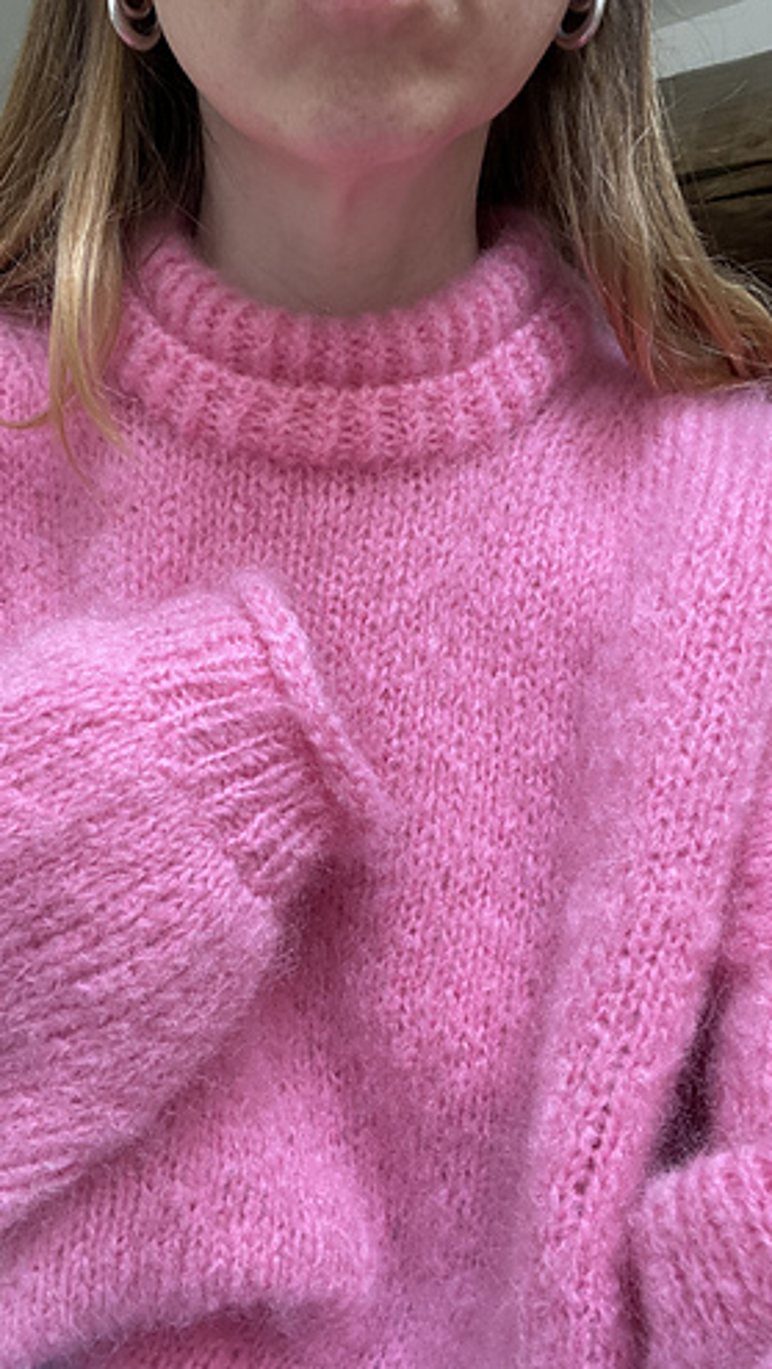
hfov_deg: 35.5
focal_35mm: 33
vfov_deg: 59.5
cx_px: 300
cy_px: 680
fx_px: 1199
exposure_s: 1/60
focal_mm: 2.71
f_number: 2.2
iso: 160
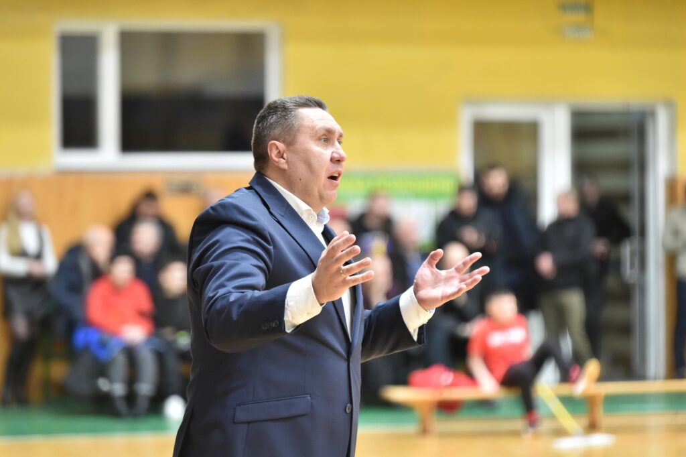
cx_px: 343
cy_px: 228
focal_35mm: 190
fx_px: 3619
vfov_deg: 7.2
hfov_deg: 10.8
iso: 4000
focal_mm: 190
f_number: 4
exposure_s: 1/500
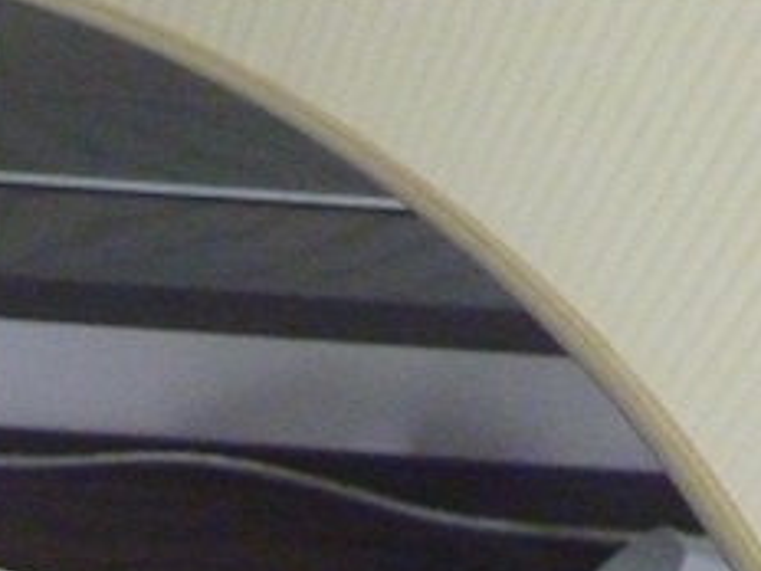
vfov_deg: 18.2
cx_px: -367
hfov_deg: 21.1
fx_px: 1737
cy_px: 15
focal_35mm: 79
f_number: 3.3
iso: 800
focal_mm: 4.1
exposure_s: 1/40
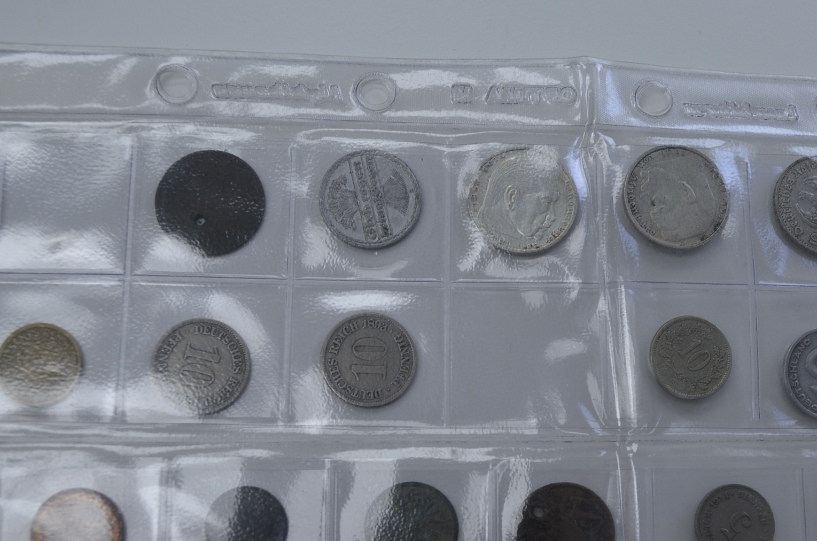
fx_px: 1155
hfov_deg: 38.8
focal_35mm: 51
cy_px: 348
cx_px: 486
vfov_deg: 26.3
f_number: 5.6
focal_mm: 24
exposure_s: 1/60
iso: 110
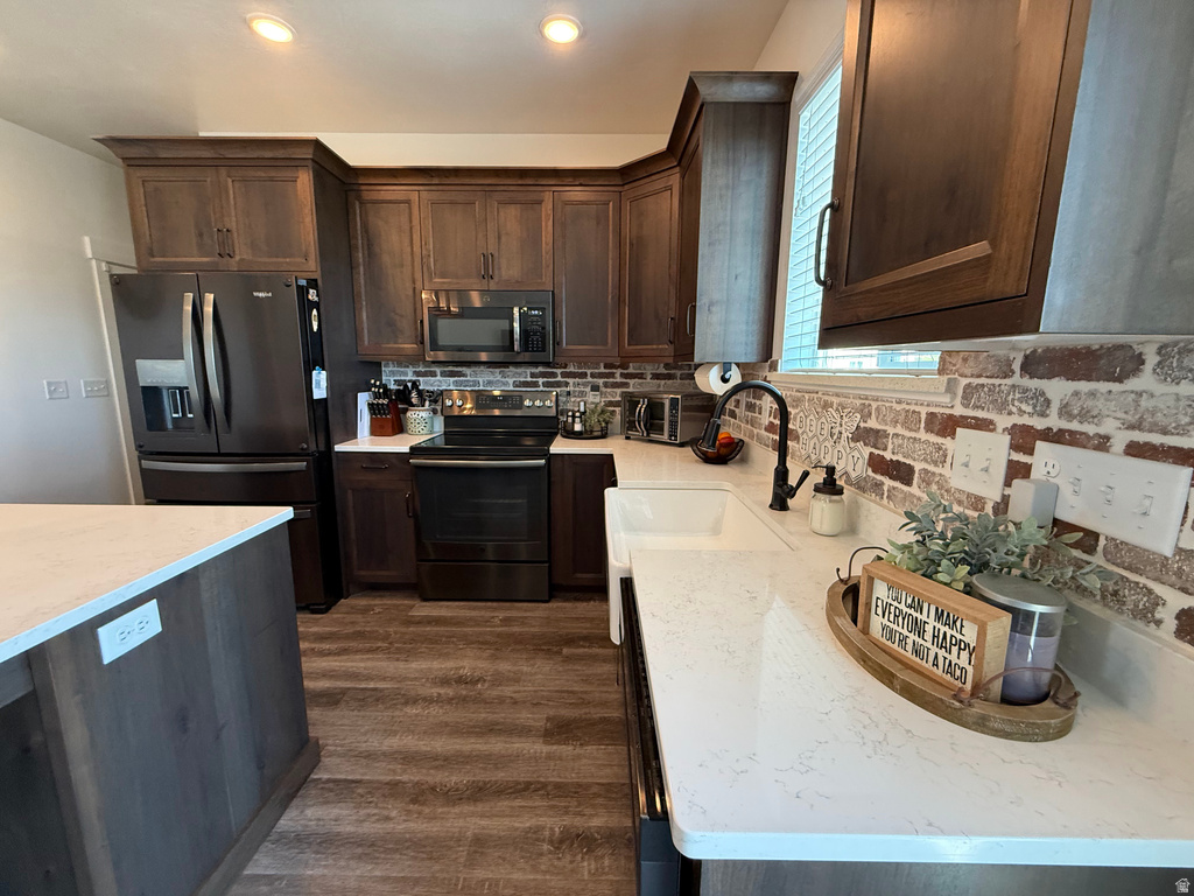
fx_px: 483
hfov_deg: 102.1
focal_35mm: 14
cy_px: 448
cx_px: 597
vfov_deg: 85.7
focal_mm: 2.22
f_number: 2.2
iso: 320
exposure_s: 1/120
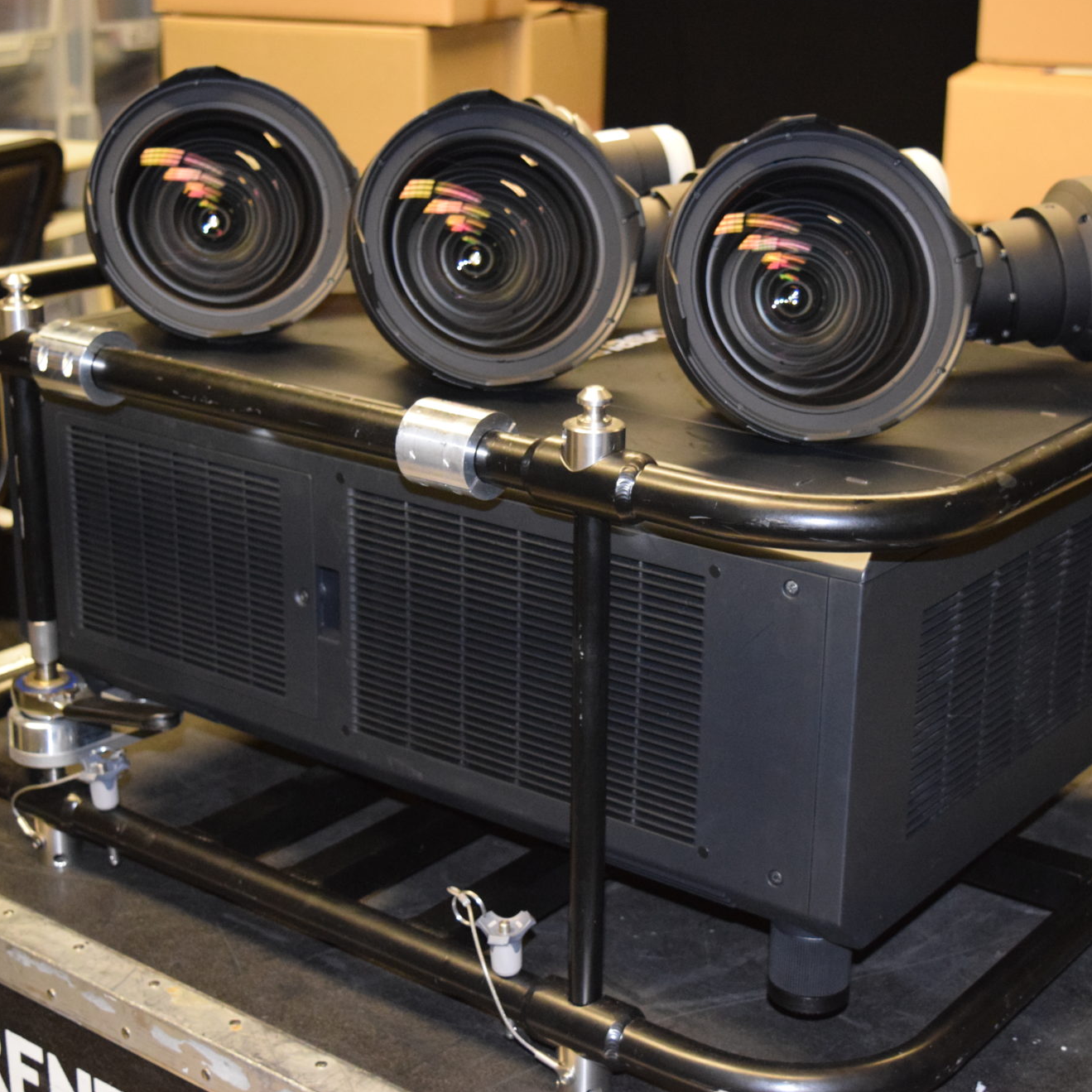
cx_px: 612
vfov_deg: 29.6
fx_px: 2070
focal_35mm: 58
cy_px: 546
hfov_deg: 29.5
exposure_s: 1/60
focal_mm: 30
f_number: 4.2
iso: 3200
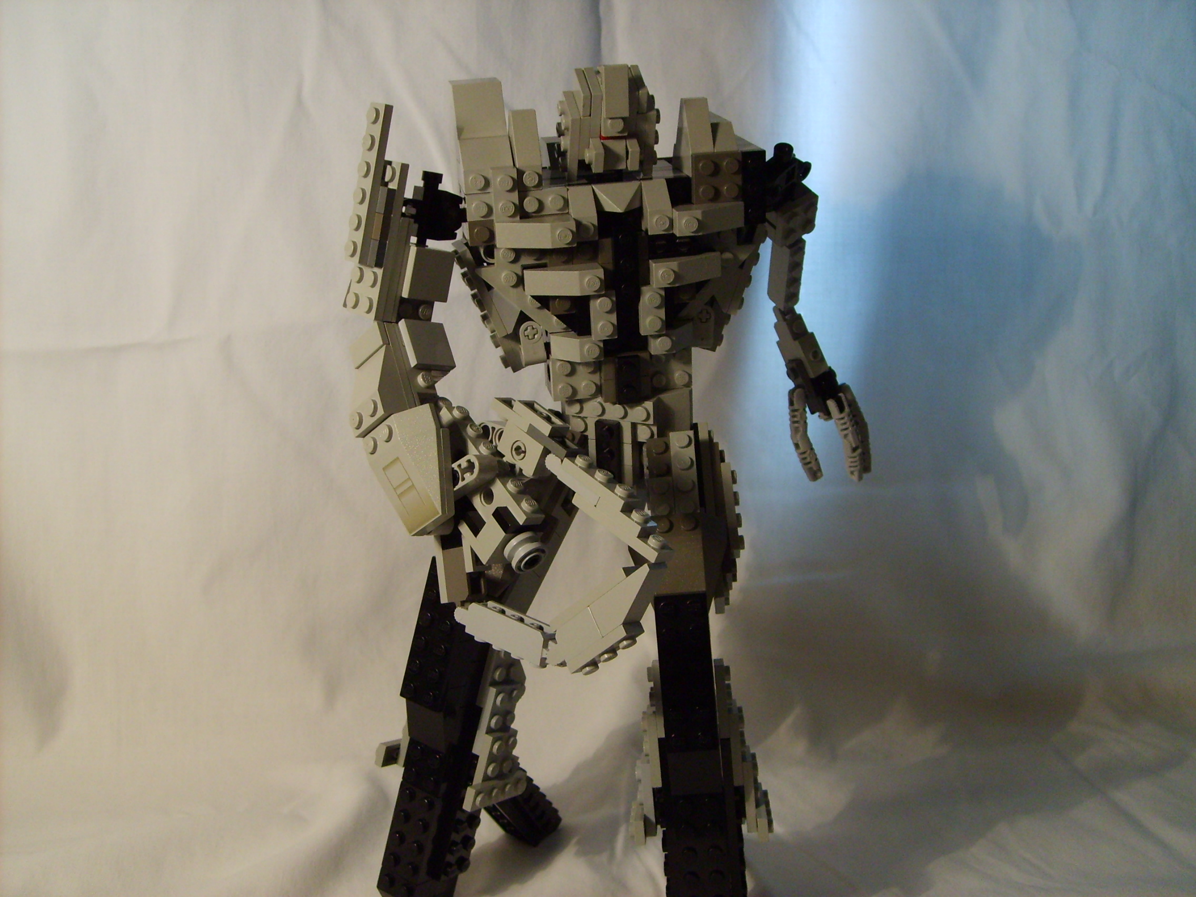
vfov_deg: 40.7
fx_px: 1209
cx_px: 598
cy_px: 448
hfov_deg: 52.6
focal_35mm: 35
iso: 140
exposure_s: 1/30
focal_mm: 5.8
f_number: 2.8
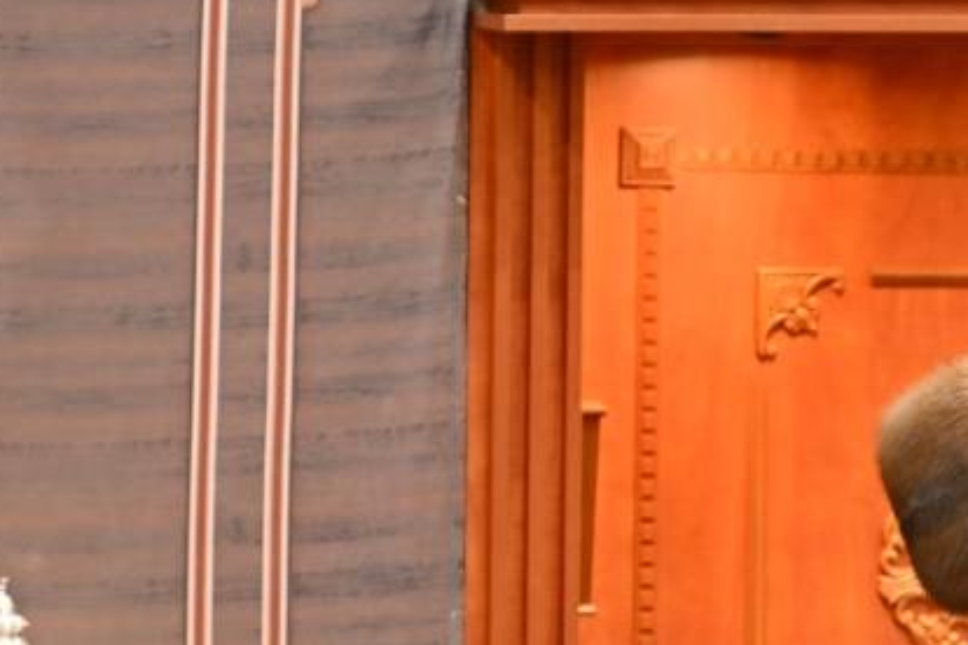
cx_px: 1181
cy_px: 752
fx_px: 19950
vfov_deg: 1.9
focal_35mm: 742
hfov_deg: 2.8
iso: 250
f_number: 2.8
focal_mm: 200
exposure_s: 1/200
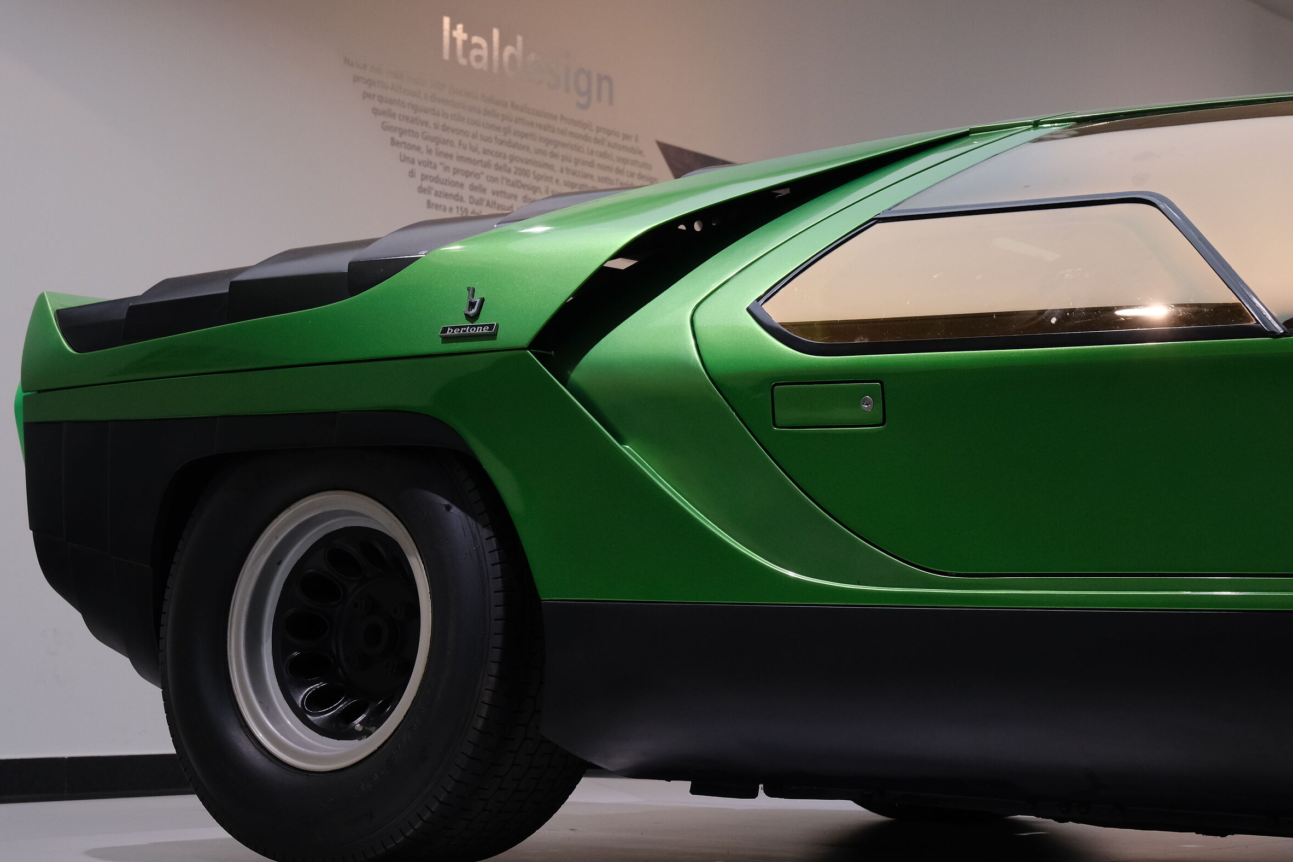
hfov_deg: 29.2
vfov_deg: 19.7
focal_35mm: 69
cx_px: 653
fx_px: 2478
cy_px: 437
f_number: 9
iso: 1600
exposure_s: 1/42
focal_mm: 45.5
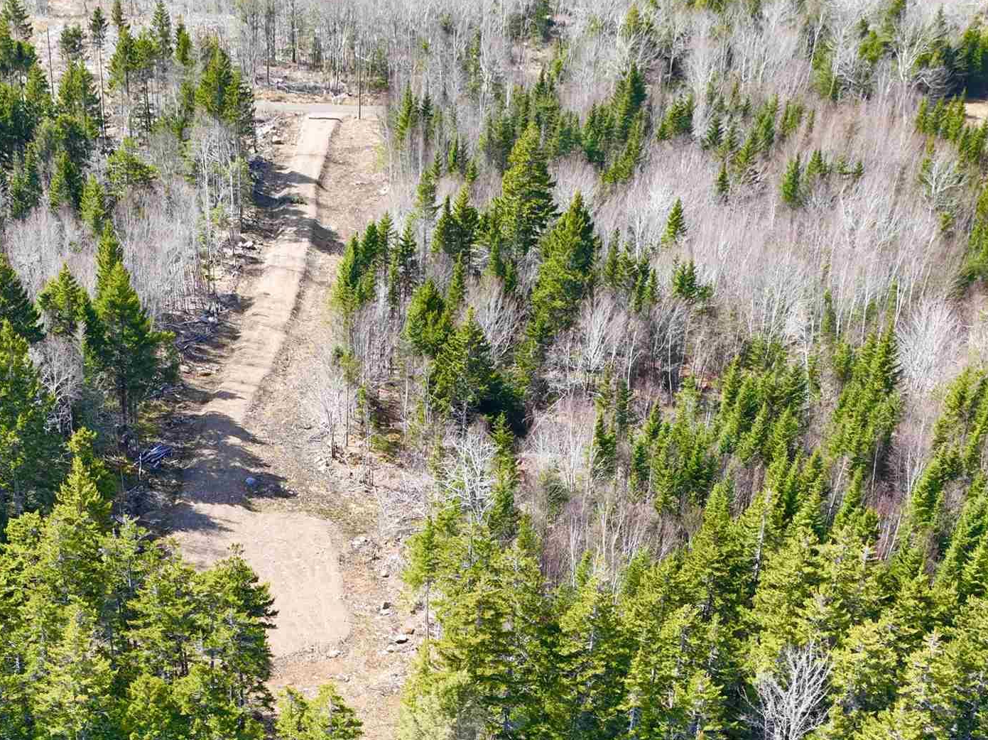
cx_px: 400
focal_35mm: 53
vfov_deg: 25.8
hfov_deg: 36.1
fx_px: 1512
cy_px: 774
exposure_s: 1/640
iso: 150
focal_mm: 12.29
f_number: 2.8
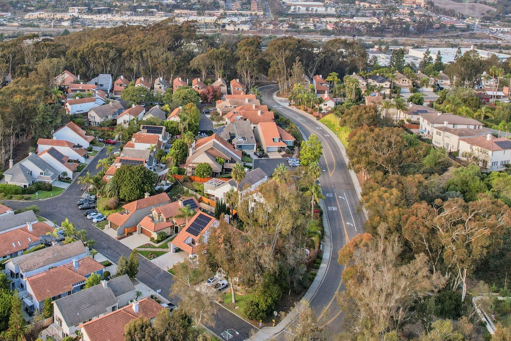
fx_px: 568
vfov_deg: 32.8
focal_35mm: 40
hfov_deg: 47.0
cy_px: 85
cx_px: 140
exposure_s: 1/640
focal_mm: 8.4
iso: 100
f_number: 2.8
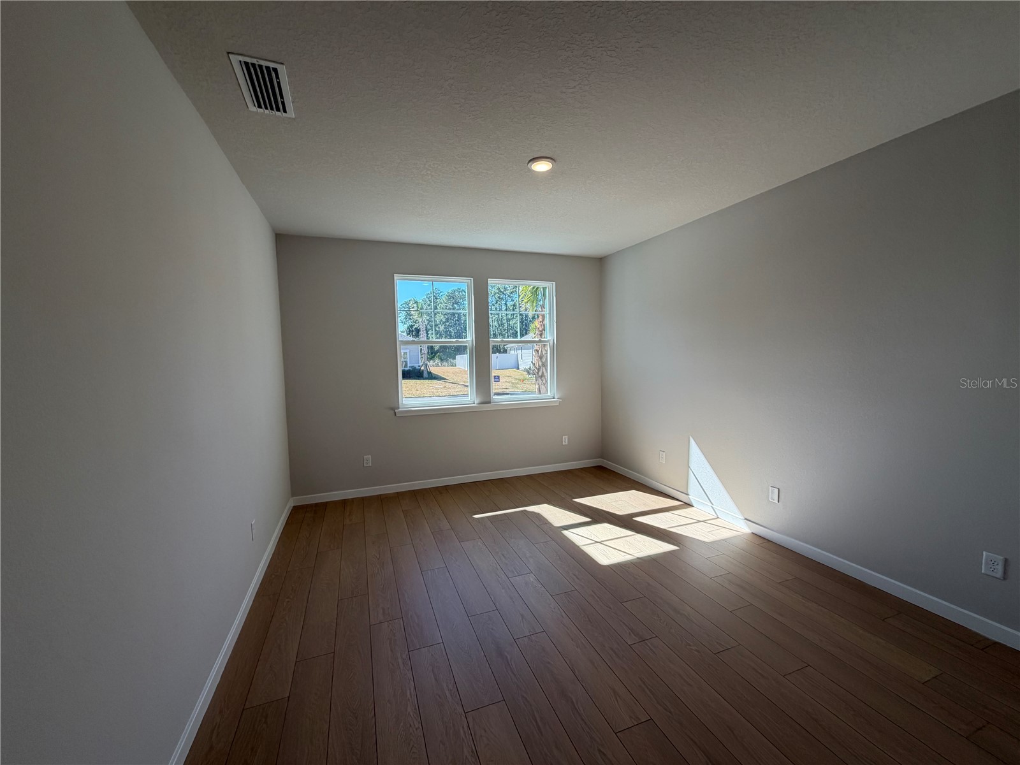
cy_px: 382
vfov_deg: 85.7
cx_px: 510
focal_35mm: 14
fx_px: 413
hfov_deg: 102.1
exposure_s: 1/158
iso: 50
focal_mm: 2.22
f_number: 2.2
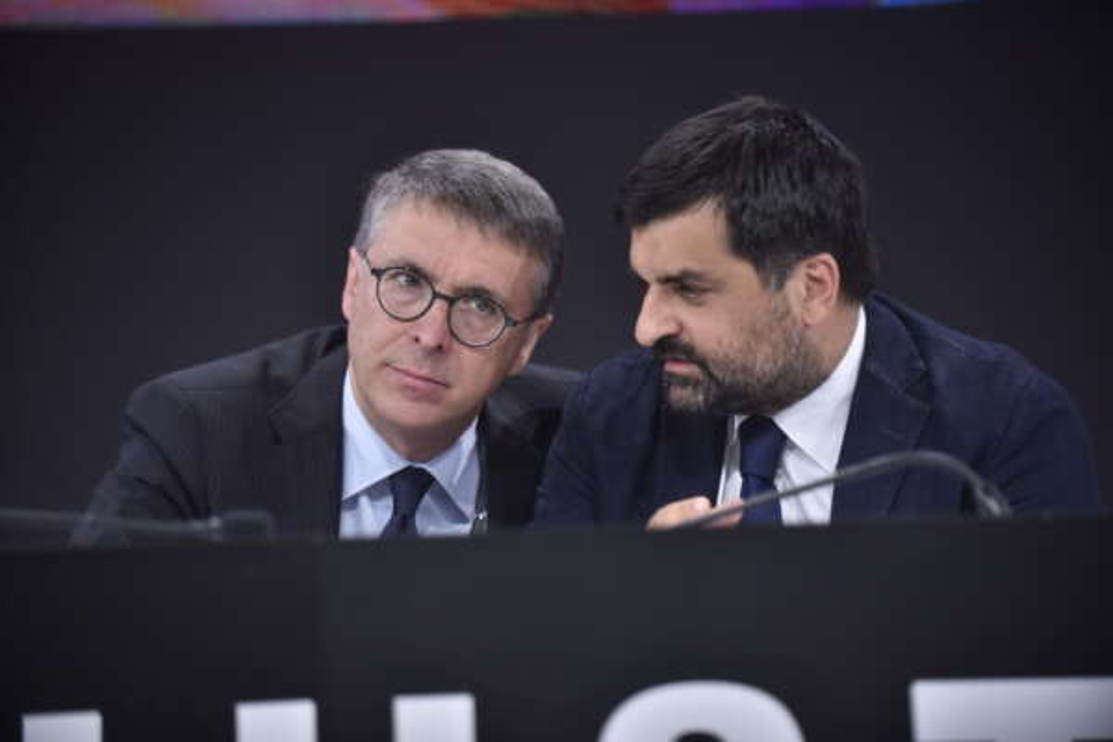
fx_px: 4173
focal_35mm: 135
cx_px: 556
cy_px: 371
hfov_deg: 15.2
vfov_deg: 10.2
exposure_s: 1/500
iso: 1600
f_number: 11
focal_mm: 135
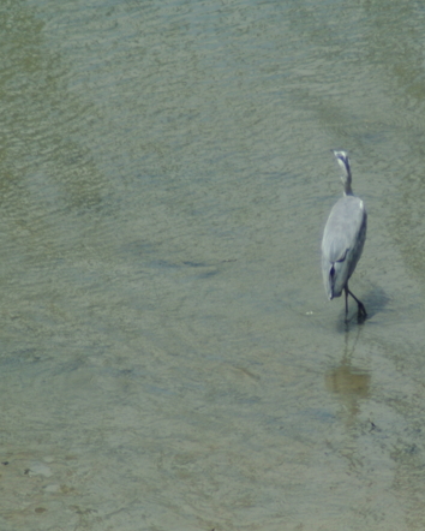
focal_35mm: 1763
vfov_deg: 1.1
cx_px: 293
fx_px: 27700
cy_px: 218
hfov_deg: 0.9
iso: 125
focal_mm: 300
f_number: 5.6
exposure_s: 1/500
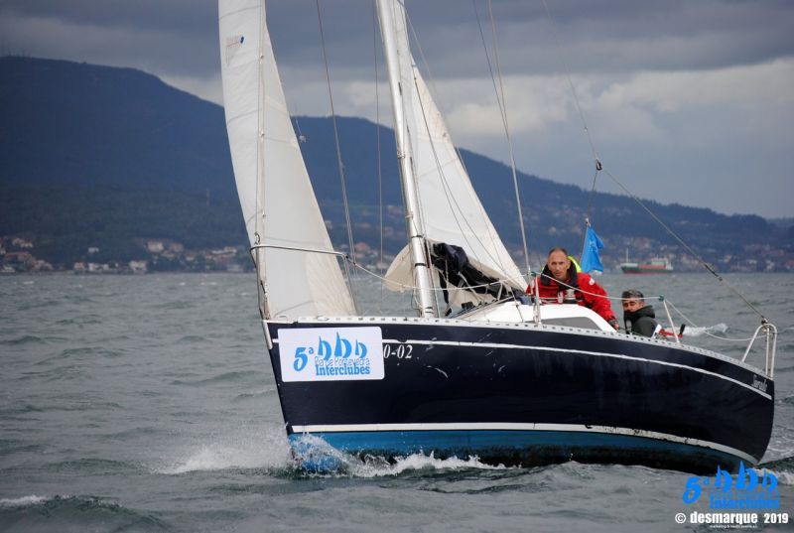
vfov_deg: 7.9
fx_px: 3846
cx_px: 397
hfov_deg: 11.8
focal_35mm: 174
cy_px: 266
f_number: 4.8
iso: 200
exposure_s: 1/320
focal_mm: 116
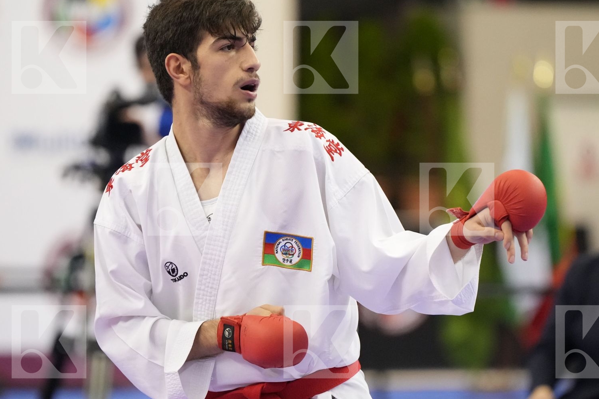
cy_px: 199
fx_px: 5357
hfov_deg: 6.4
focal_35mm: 322
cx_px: 321
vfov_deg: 4.3
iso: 4000
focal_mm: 178
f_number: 2.8
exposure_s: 1/1000
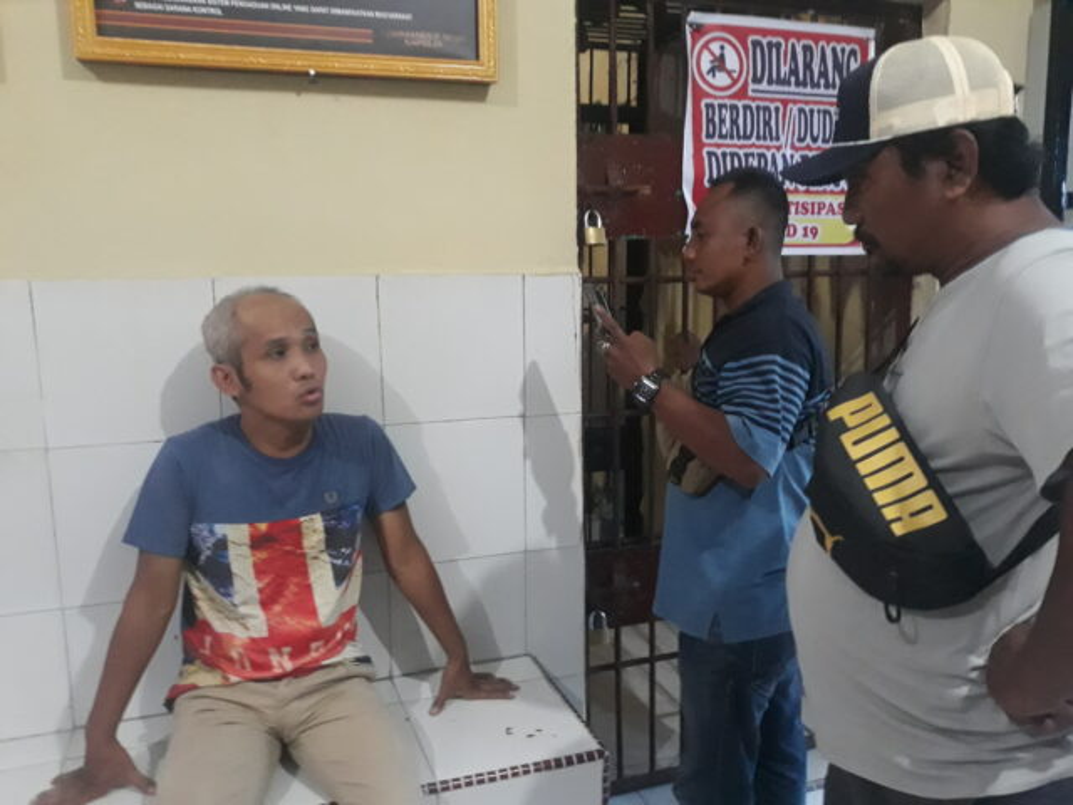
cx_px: 536
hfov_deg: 65.3
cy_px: 402
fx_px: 837
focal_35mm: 27
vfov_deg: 51.4
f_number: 1.7
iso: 500
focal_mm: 3.71
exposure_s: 1/20
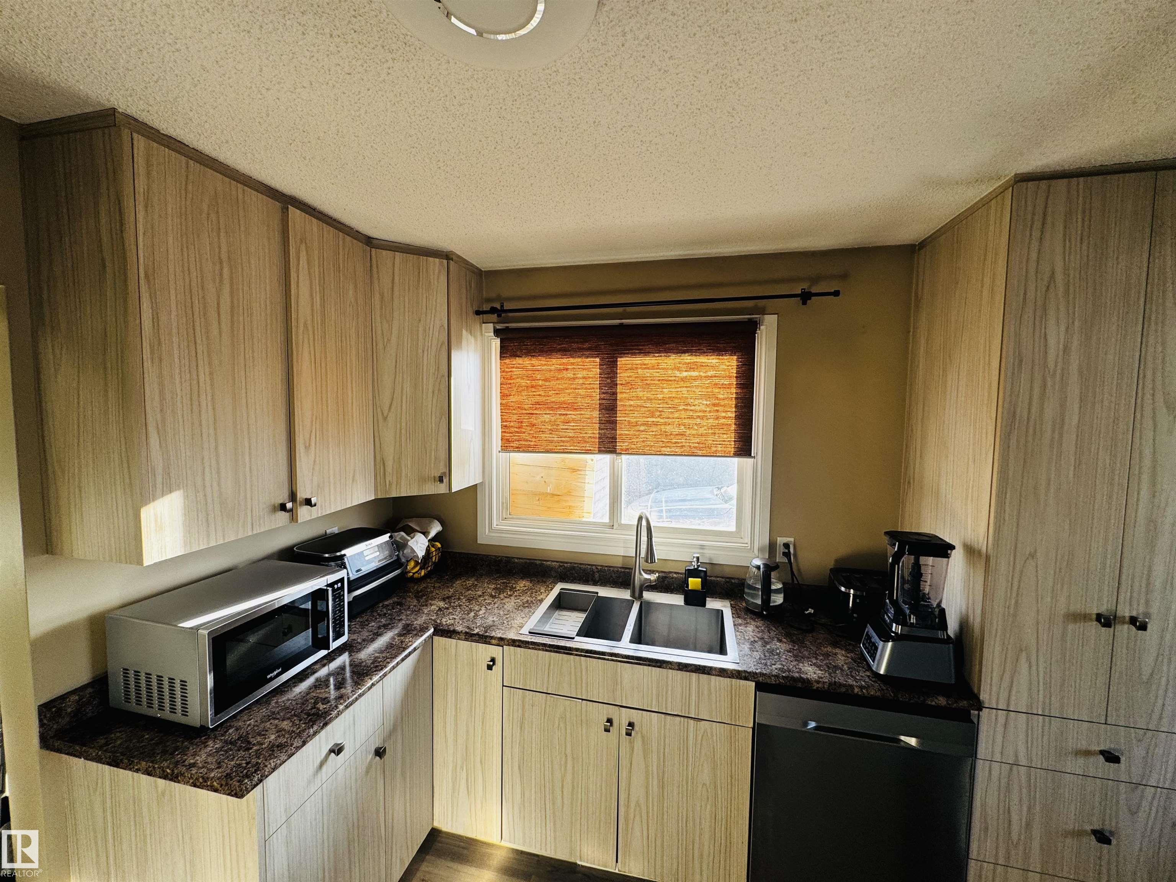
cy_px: 441
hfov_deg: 102.1
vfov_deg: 85.7
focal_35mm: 14
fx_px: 476
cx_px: 588
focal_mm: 2.22
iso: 40
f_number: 2.2
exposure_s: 1/99
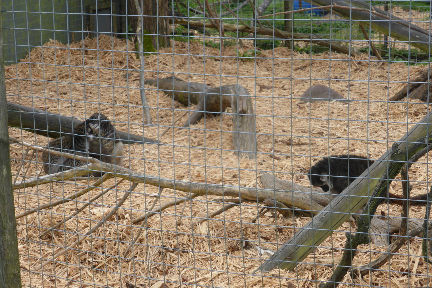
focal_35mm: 93
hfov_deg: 21.9
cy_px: 132
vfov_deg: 14.7
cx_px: 223
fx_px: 1116
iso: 100
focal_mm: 14.2
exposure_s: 1/160
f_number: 5.1
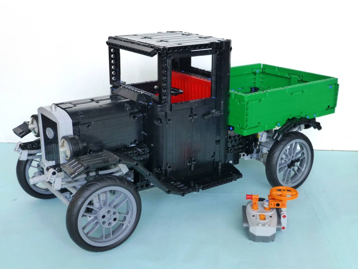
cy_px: 134
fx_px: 486
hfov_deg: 40.4
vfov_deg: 30.9
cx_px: 179
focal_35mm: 47
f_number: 4.2
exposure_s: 1/25
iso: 400
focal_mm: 8.5
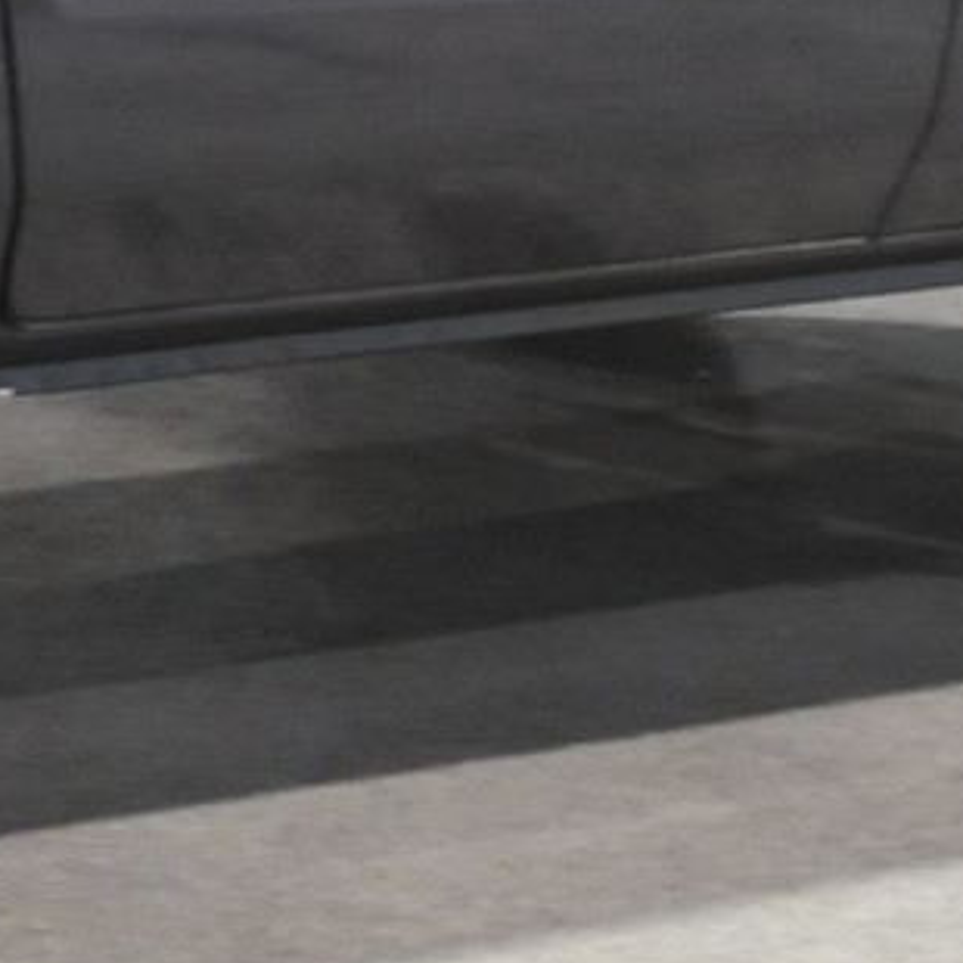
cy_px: -641
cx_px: -426
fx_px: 10355
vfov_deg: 5.3
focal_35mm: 329
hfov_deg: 5.3
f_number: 4.8
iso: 800
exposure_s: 1/8
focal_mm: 32
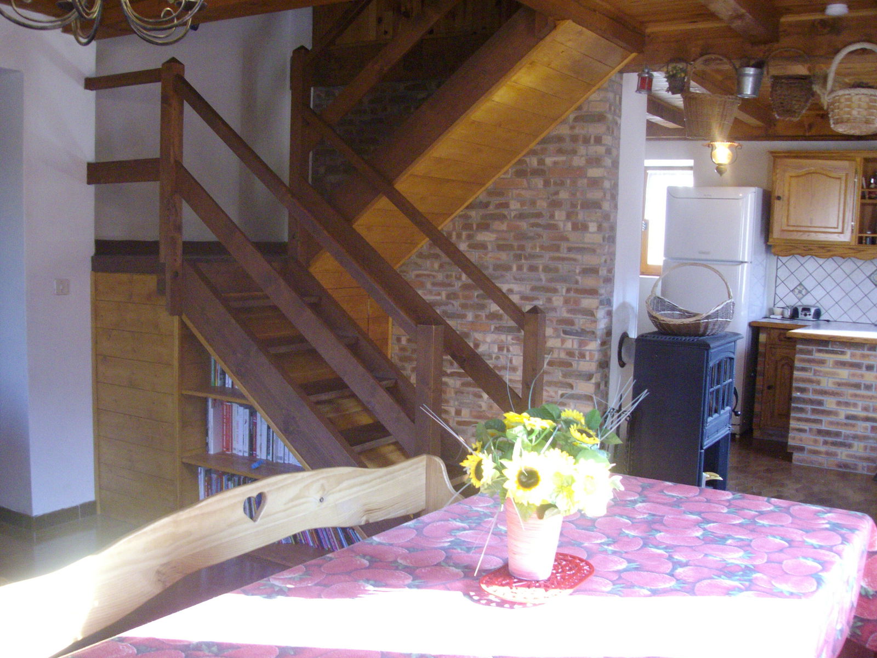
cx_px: 438
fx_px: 912
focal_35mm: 36
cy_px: 329
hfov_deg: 51.4
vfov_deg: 39.7
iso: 320
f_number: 2.7
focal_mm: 6
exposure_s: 1/60
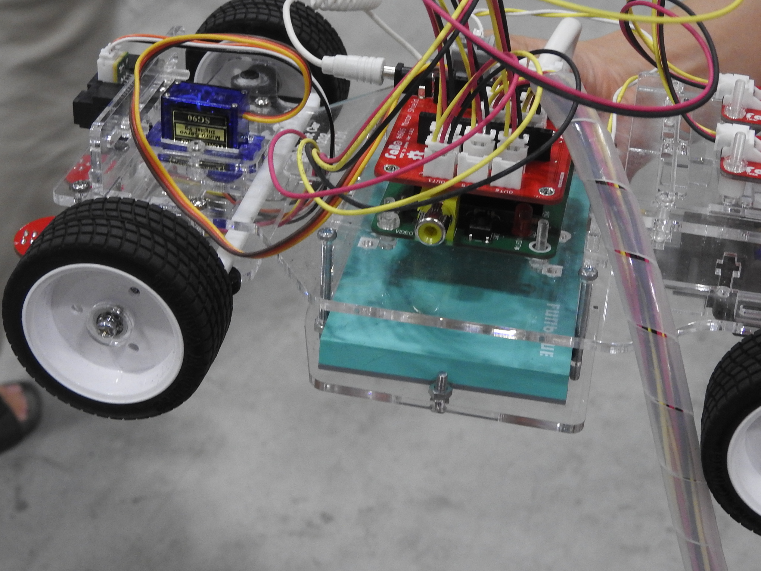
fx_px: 1561
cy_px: 223
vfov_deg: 20.7
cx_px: 437
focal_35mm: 71
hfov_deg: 27.4
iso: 400
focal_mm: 9.9
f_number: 4
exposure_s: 1/50
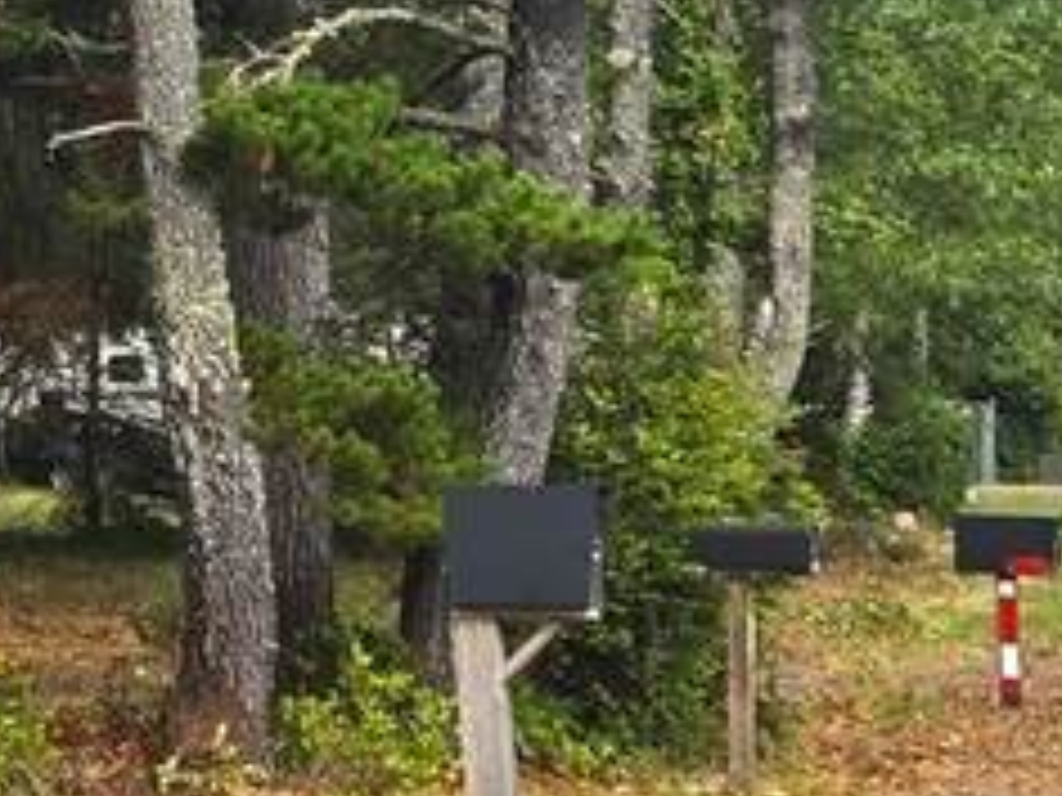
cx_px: -999
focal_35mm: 125
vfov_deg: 11.7
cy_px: 27
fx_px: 3835
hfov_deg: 13.7
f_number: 1.8
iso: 25
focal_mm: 5.4
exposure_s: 1/786
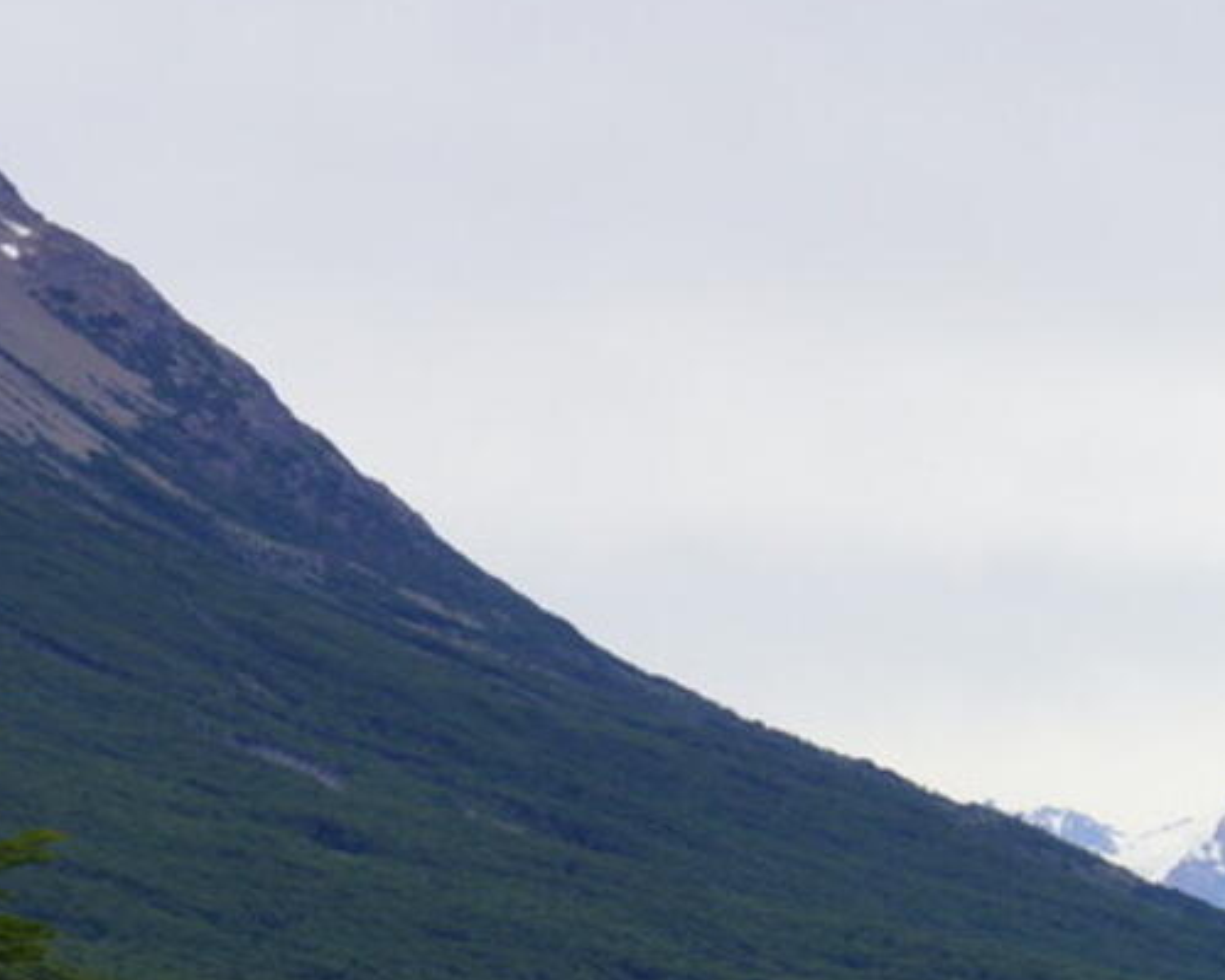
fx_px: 8953
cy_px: 883
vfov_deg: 6.3
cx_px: 1375
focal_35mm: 247
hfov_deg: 7.8
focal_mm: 55
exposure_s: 1/125
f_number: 9
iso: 100
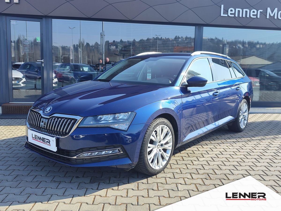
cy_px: 106
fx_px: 187
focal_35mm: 23
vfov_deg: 58.9
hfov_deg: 73.9
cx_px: 140
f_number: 1.69
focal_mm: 7.01
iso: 50
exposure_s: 1/399
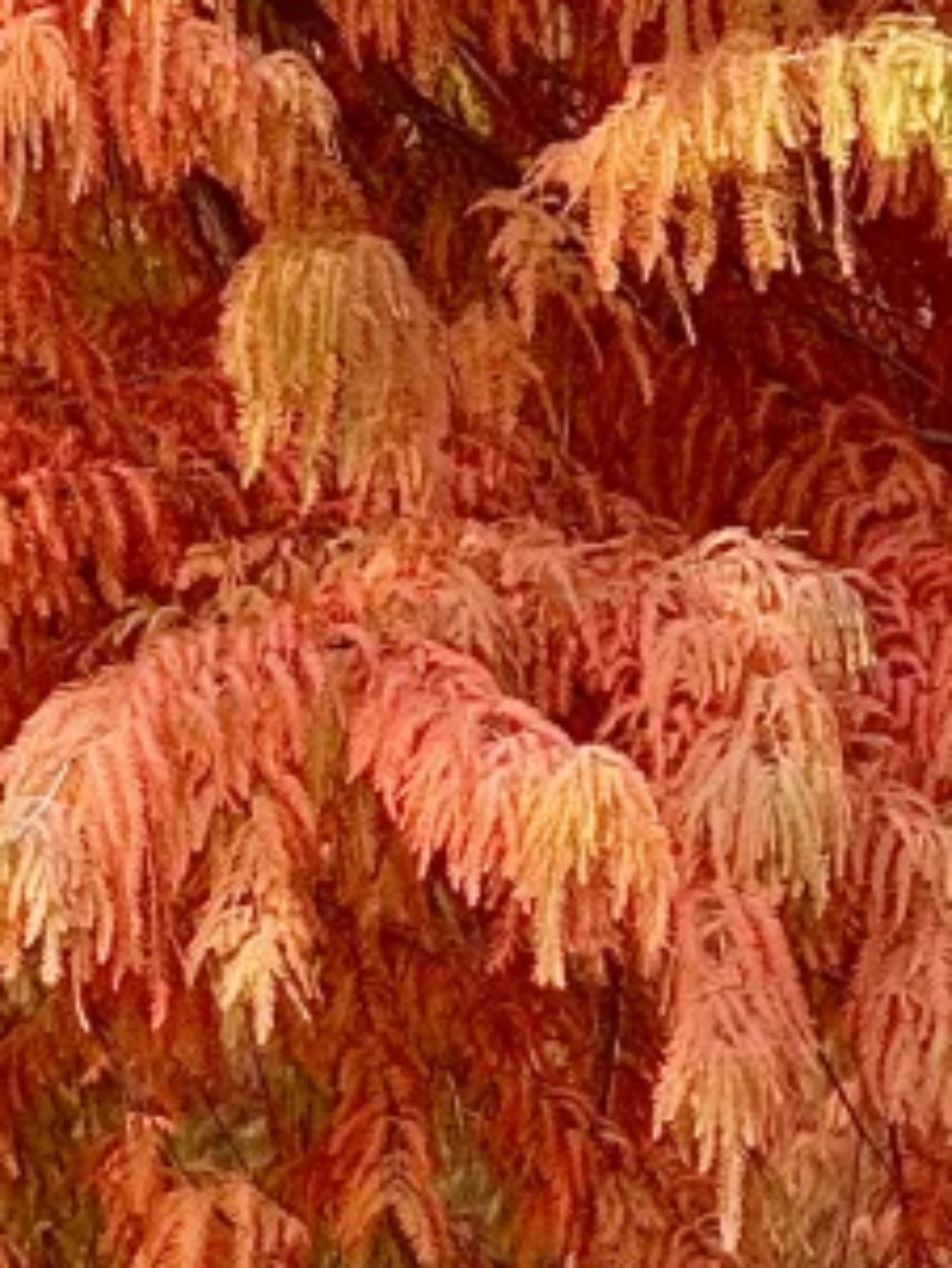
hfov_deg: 2.6
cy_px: 1824
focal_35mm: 574
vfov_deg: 3.4
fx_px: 21033
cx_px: 299
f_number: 2.8
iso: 64
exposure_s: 1/99
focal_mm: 15.66
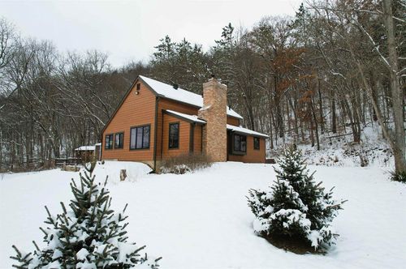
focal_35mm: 22
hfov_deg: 78.7
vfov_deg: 57.1
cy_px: 134
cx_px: 203
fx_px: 248
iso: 120
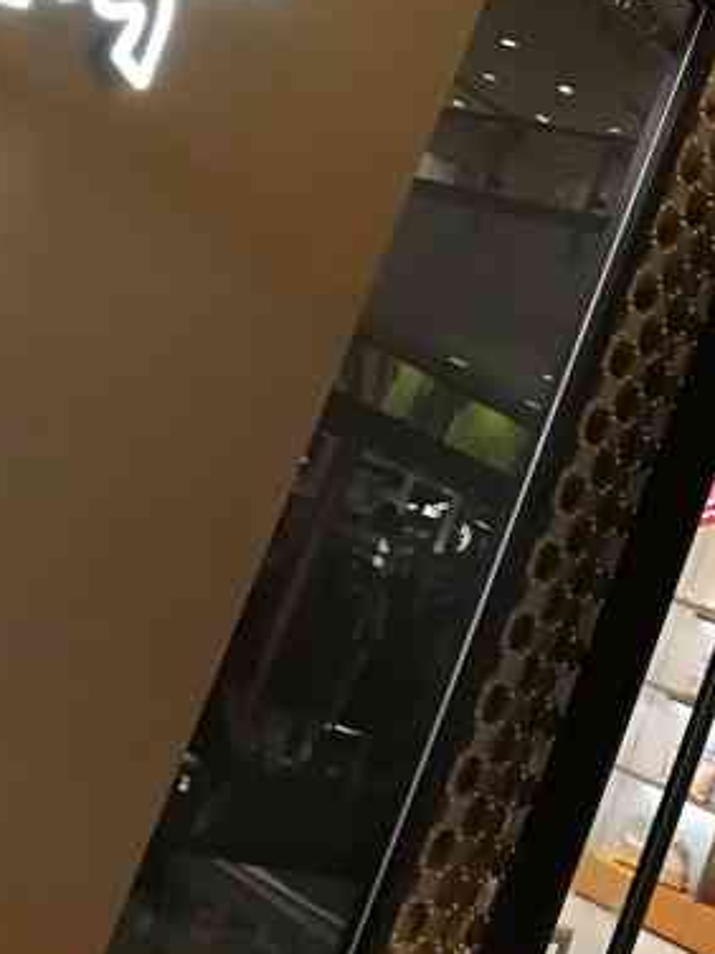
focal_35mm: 67
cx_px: 428
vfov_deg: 28.5
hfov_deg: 21.9
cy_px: 219
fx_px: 1845
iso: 500
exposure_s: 1/100
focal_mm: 3.84
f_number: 2.2
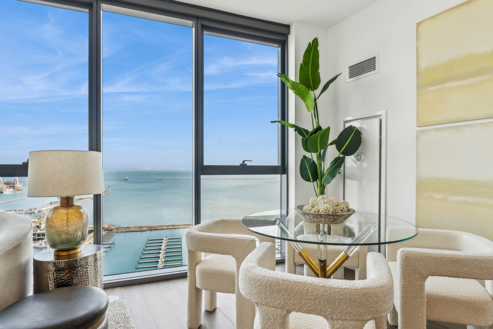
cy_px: 171
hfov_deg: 83.9
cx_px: 257
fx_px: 274
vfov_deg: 61.9
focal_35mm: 20
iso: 320
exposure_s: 1/125
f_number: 8
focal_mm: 16
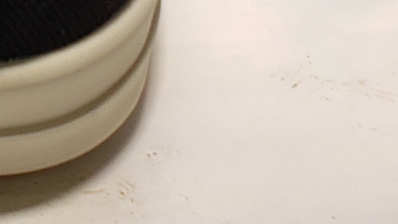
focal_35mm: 182
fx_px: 1920
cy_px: -439
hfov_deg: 11.1
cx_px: -281
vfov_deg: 6.2
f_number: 2.4
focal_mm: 4.3
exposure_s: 1/148
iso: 50
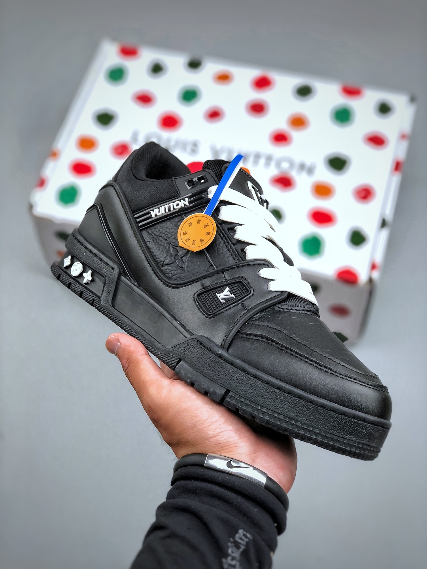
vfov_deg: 33.8
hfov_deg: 25.7
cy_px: 284
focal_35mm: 57
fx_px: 937
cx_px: 214
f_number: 2.8
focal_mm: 6.6
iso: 25
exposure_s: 1/33
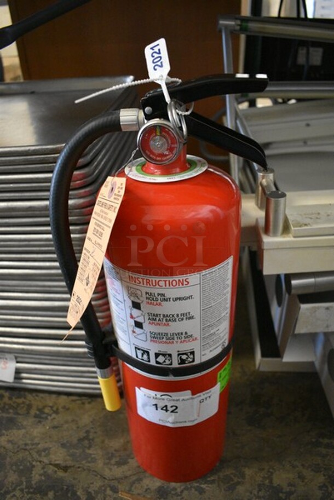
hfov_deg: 48.0
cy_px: 250
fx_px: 375
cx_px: 167
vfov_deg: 67.3
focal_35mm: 27
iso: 3600
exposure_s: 1/125
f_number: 3.5
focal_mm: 18
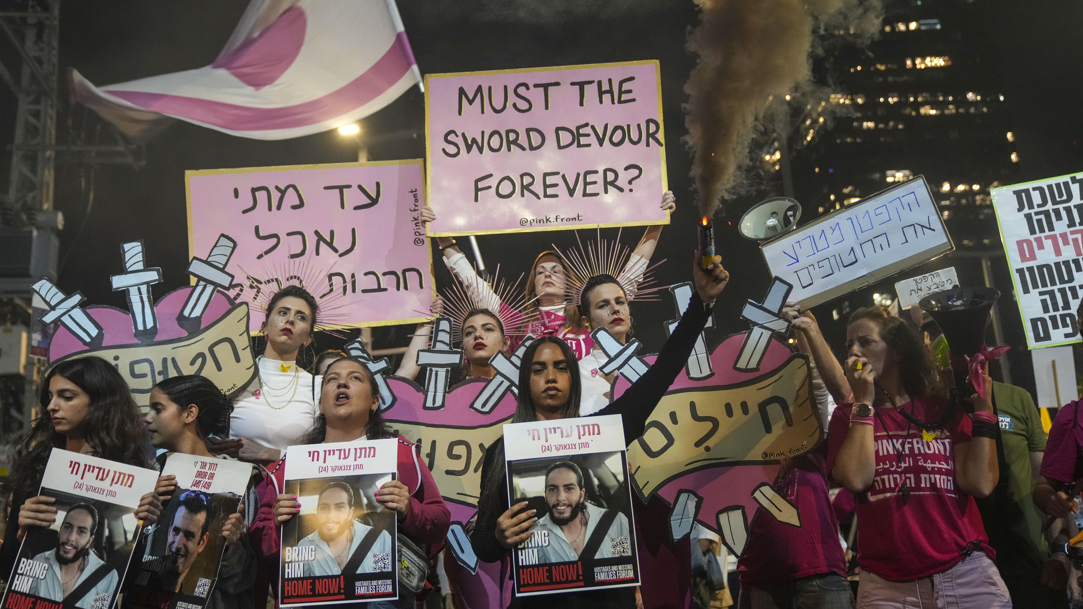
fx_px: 1034
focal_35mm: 36
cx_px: 546
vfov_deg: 32.8
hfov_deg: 55.3
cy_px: 275
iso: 3200
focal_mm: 34
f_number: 2.8
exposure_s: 1/100
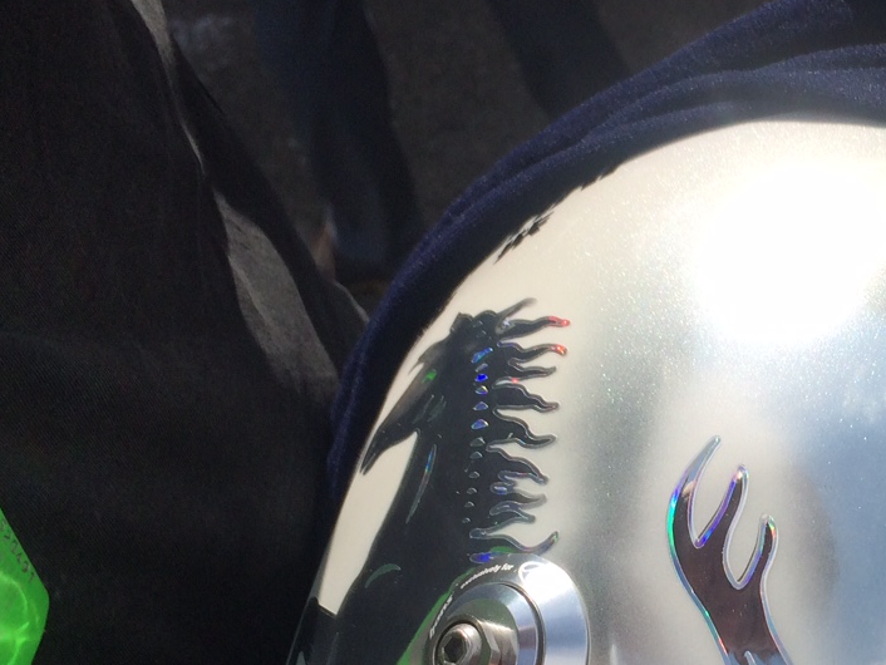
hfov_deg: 27.7
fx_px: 1715
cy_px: 469
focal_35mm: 67
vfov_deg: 21.8
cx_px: 836
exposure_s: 1/3165
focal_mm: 4.15
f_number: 2.2
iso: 32
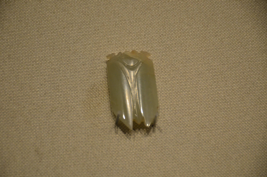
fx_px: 1554
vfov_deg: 6.5
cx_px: 134
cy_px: 88
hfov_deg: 9.8
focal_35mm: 210
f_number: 7.1
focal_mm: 140
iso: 1250
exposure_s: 1/30
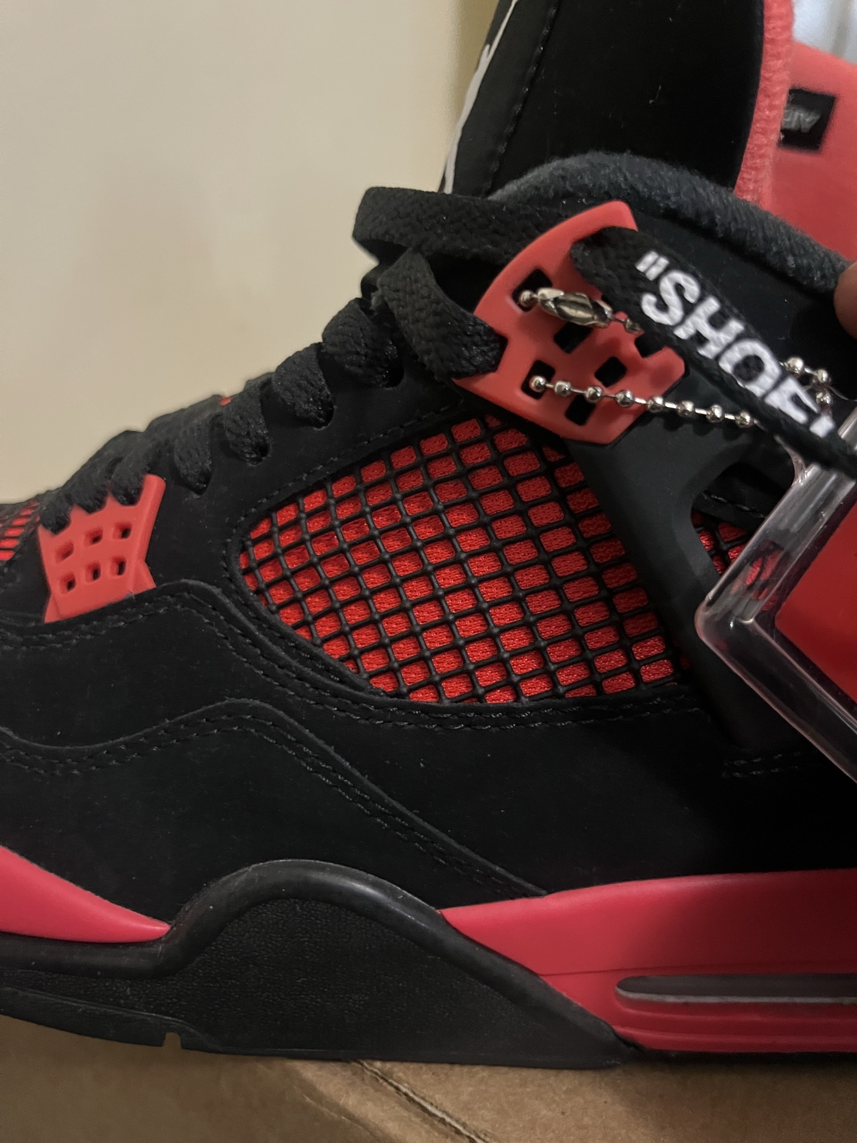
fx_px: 858
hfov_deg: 53.1
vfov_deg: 67.3
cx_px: 428
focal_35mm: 26
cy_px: 572
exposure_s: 1/29
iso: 800
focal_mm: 5.1
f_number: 1.6
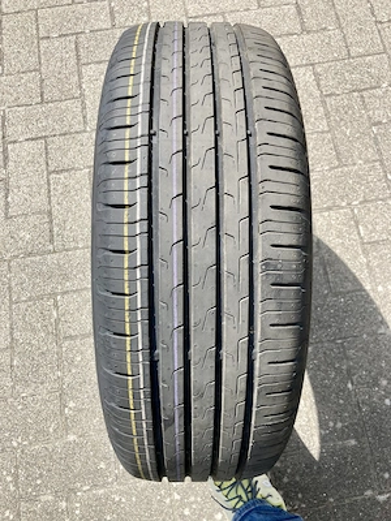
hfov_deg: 49.7
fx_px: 422
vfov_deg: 63.4
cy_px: 260
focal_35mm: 28
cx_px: 196
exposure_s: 1/1215
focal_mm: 3.99
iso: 20
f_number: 1.8
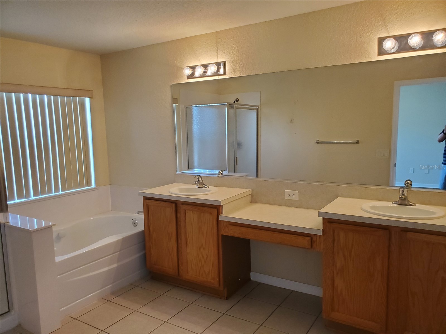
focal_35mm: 26
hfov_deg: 67.3
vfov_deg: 53.1
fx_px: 335
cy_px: 167
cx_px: 223
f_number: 2.4
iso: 320
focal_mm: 4.3
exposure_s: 1/120
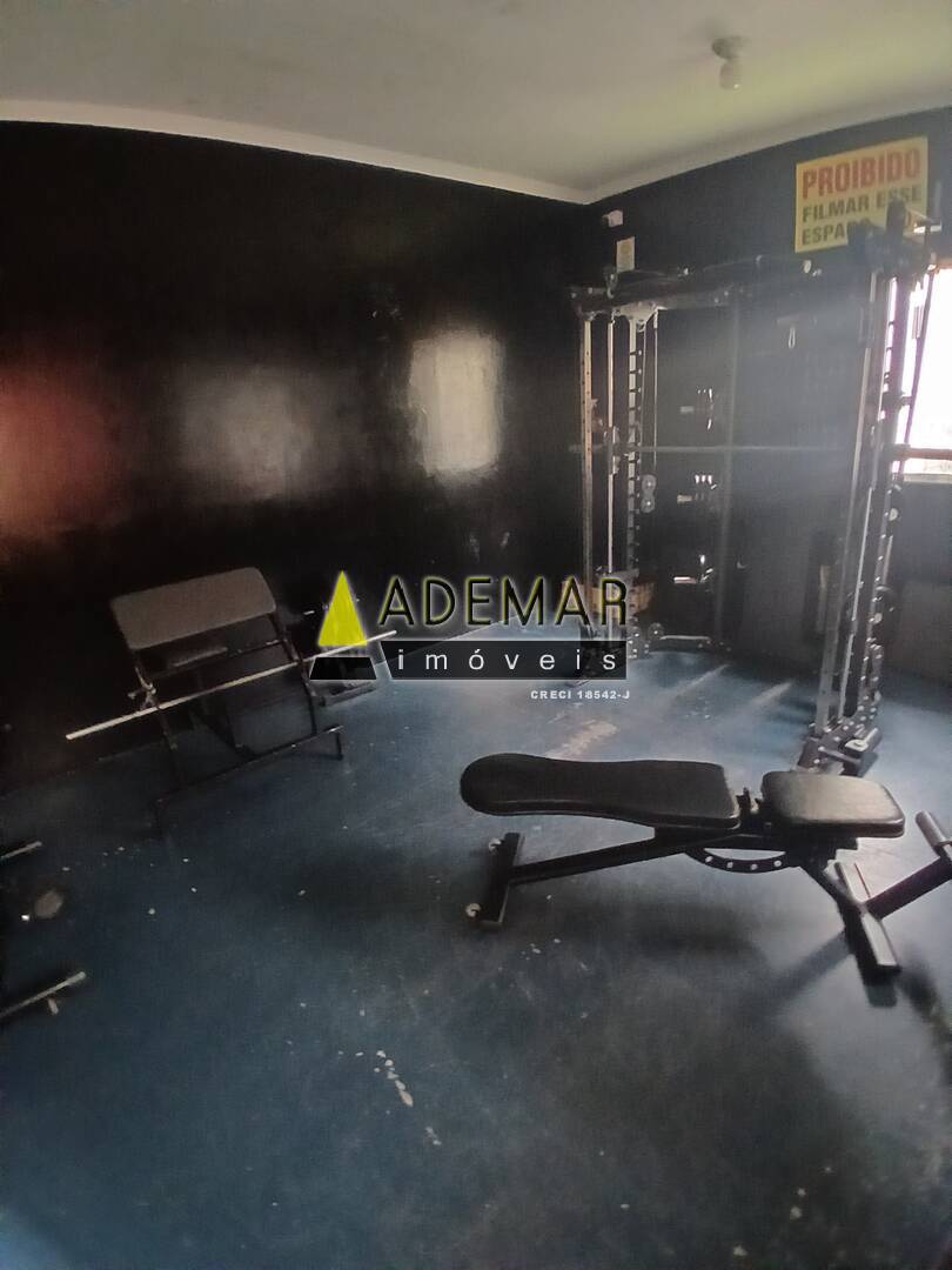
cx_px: 476
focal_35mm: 17
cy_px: 635
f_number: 2.2
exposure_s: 1/24
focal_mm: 1.4
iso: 640
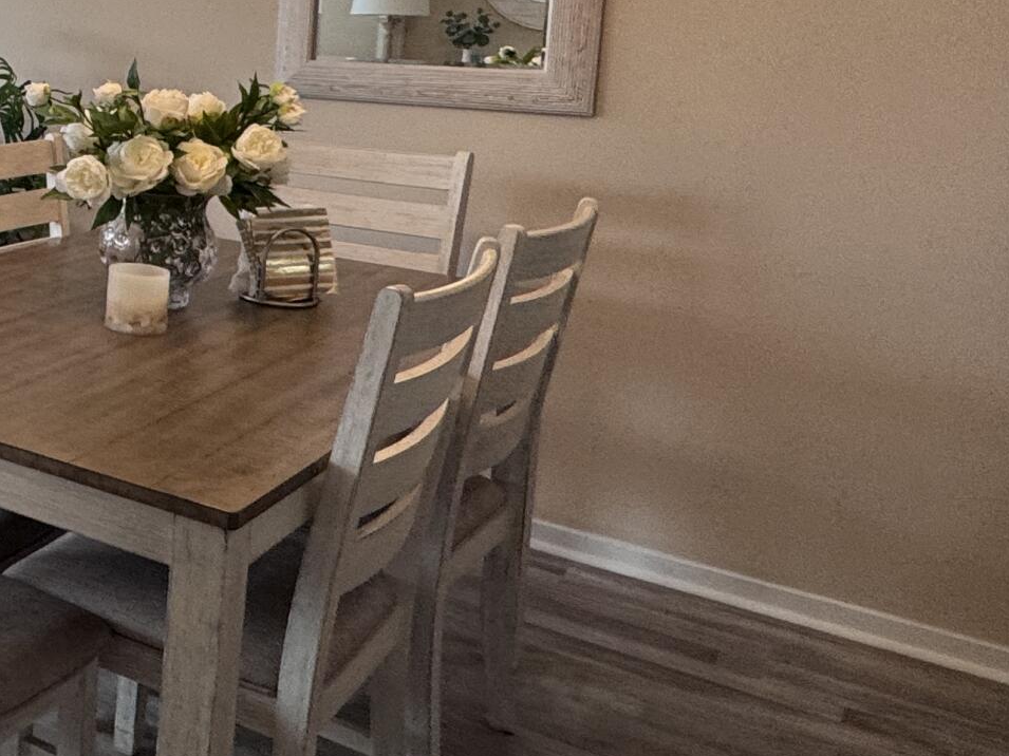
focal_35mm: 44
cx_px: -259
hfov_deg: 33.3
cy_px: 134
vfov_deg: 31.9
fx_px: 1282
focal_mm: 2.22
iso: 125
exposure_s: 1/120
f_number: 2.2
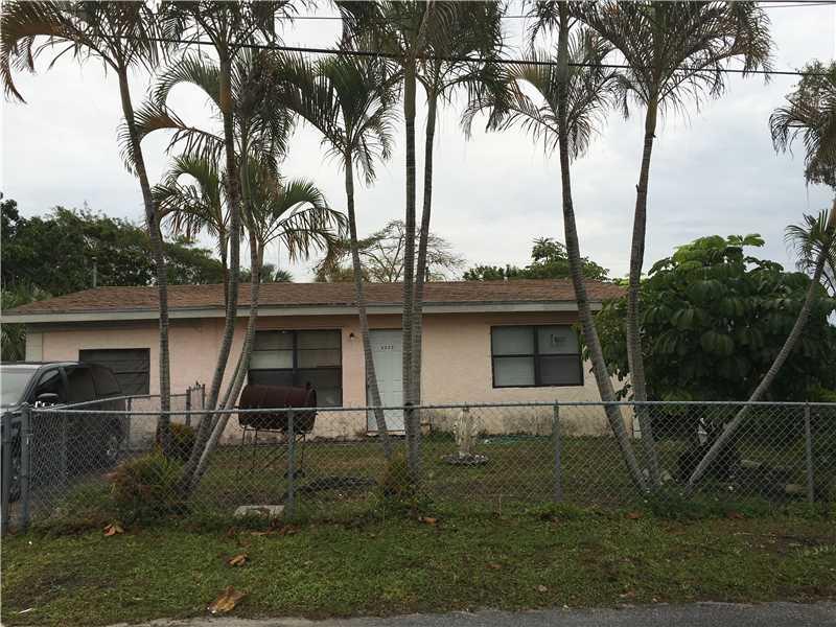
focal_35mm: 29
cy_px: 314
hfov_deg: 61.7
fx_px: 700
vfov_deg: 48.2
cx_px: 418
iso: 25
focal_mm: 4.15
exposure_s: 1/356
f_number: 2.2
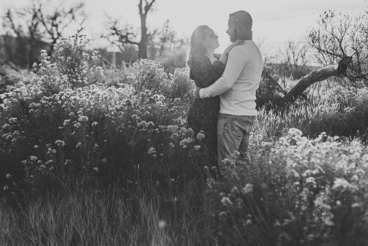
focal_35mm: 50
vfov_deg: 27.0
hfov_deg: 39.6
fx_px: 511
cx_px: 184
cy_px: 123
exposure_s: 1/2000
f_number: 2.8
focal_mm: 50
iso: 160
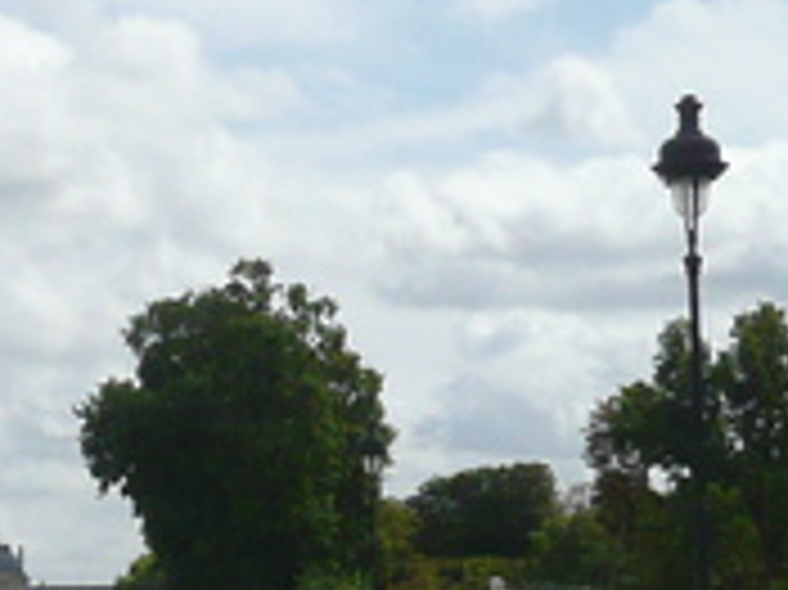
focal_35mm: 144
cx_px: -14
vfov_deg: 10.3
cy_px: 369
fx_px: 3276
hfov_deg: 13.5
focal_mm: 4.6
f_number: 8
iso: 200
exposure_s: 1/640
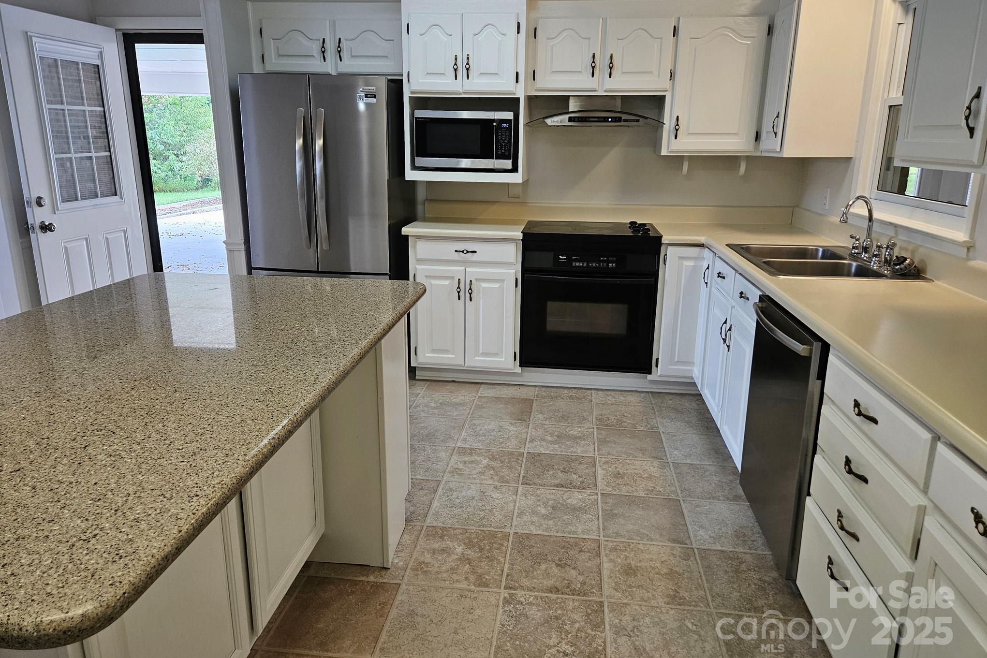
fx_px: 658
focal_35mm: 24
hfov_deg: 73.7
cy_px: 300
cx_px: 494
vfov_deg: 53.1
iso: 160
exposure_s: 1/120
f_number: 1.8
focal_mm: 5.4
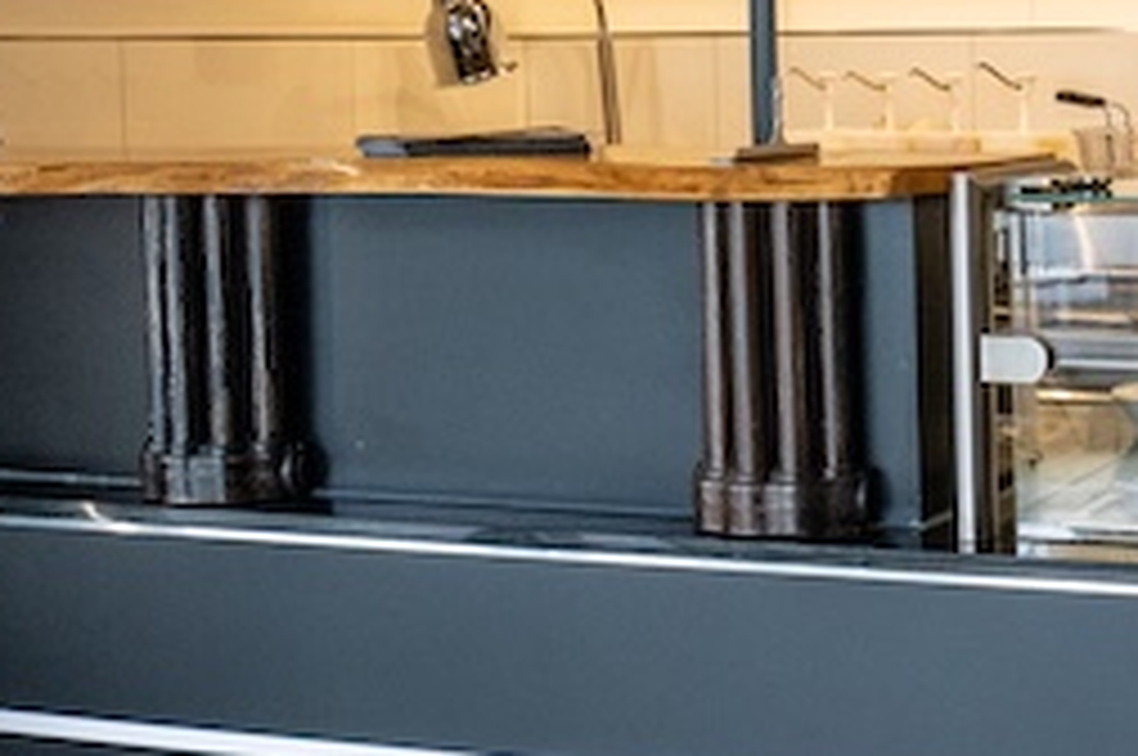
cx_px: 1412
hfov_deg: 24.0
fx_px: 2399
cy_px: 230
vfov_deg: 17.8
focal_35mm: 76
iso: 1600
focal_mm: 16
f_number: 5.6
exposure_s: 1/100
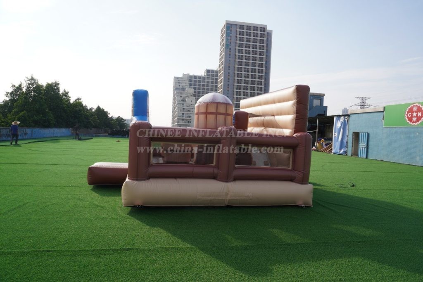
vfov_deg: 53.1
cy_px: 141
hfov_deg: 73.7
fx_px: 282
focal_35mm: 24
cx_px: 212
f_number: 8
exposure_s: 1/200
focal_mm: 16
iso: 100
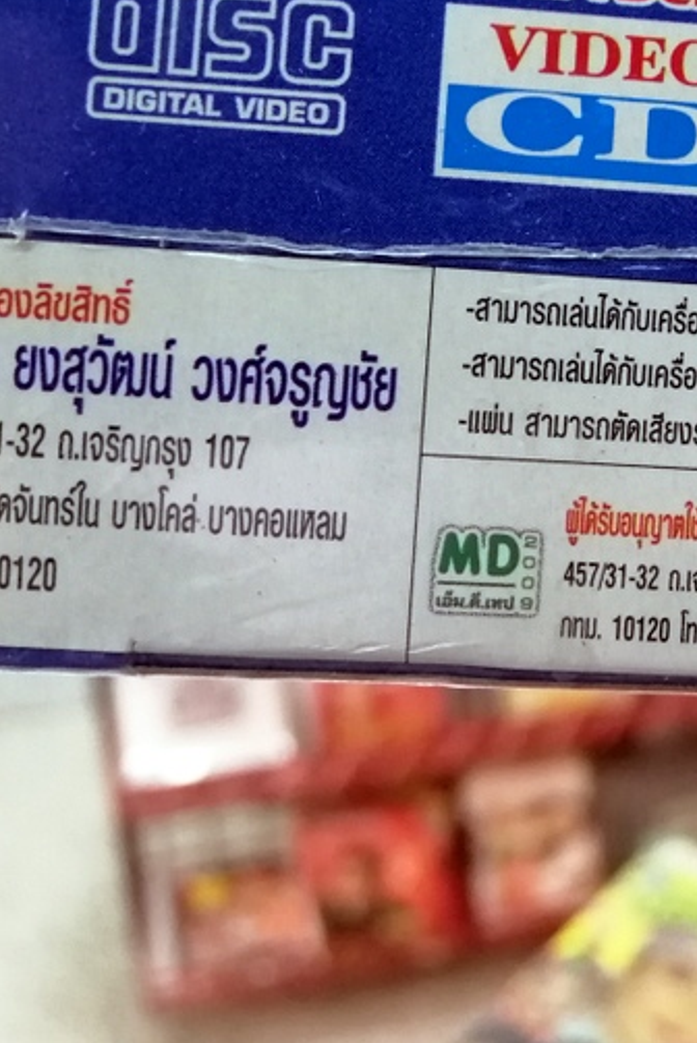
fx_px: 1595
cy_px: 284
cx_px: 880
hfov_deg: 22.3
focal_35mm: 55
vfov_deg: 35.6
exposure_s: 1/33.3
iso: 640
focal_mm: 3.81
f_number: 2.2
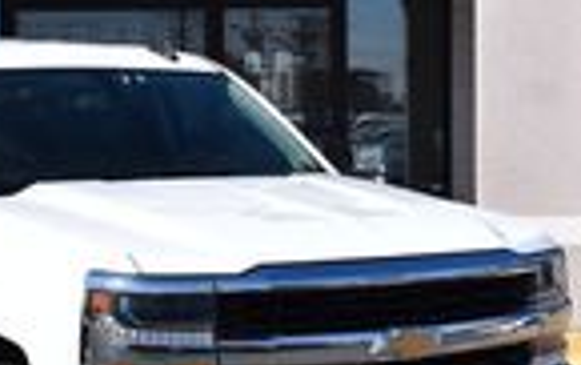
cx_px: 164
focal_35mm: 113
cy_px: 205
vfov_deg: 11.6
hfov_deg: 18.3
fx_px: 1798
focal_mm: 27
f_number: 8
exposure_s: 1/640
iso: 200
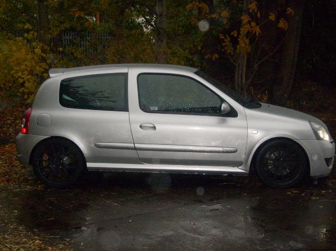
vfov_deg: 24.0
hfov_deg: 31.7
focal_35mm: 61
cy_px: 139
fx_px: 592
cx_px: 178
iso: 200
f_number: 3.3
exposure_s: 1/60
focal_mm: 8.7
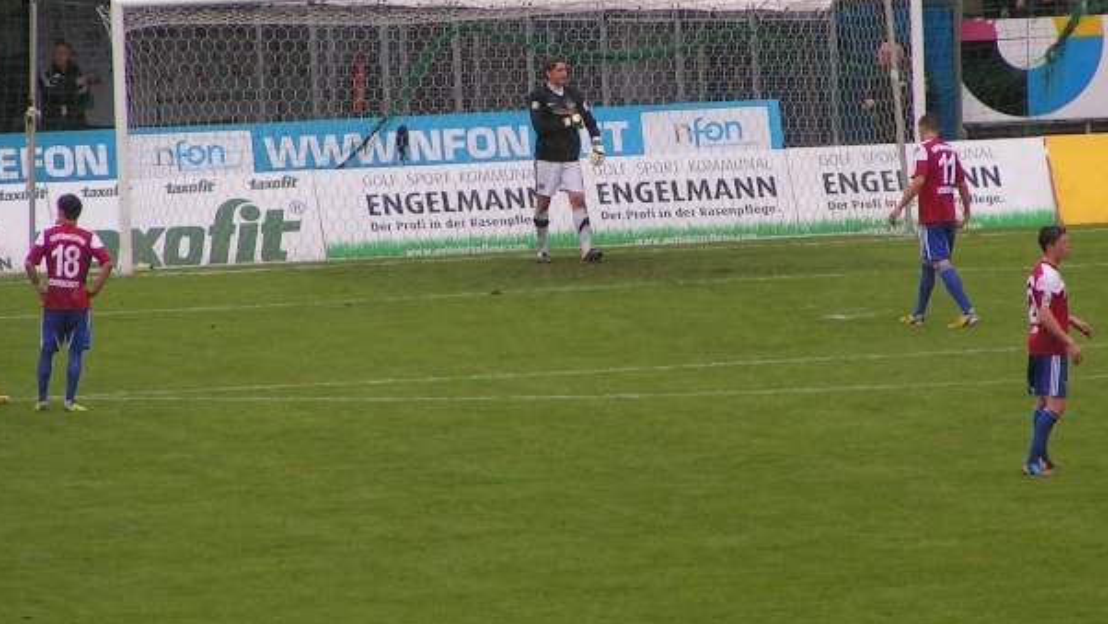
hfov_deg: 4.4
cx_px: 550
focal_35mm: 492
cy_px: 182
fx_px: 14459
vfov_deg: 2.5
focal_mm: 52
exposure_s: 1/400
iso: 50
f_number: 3.5
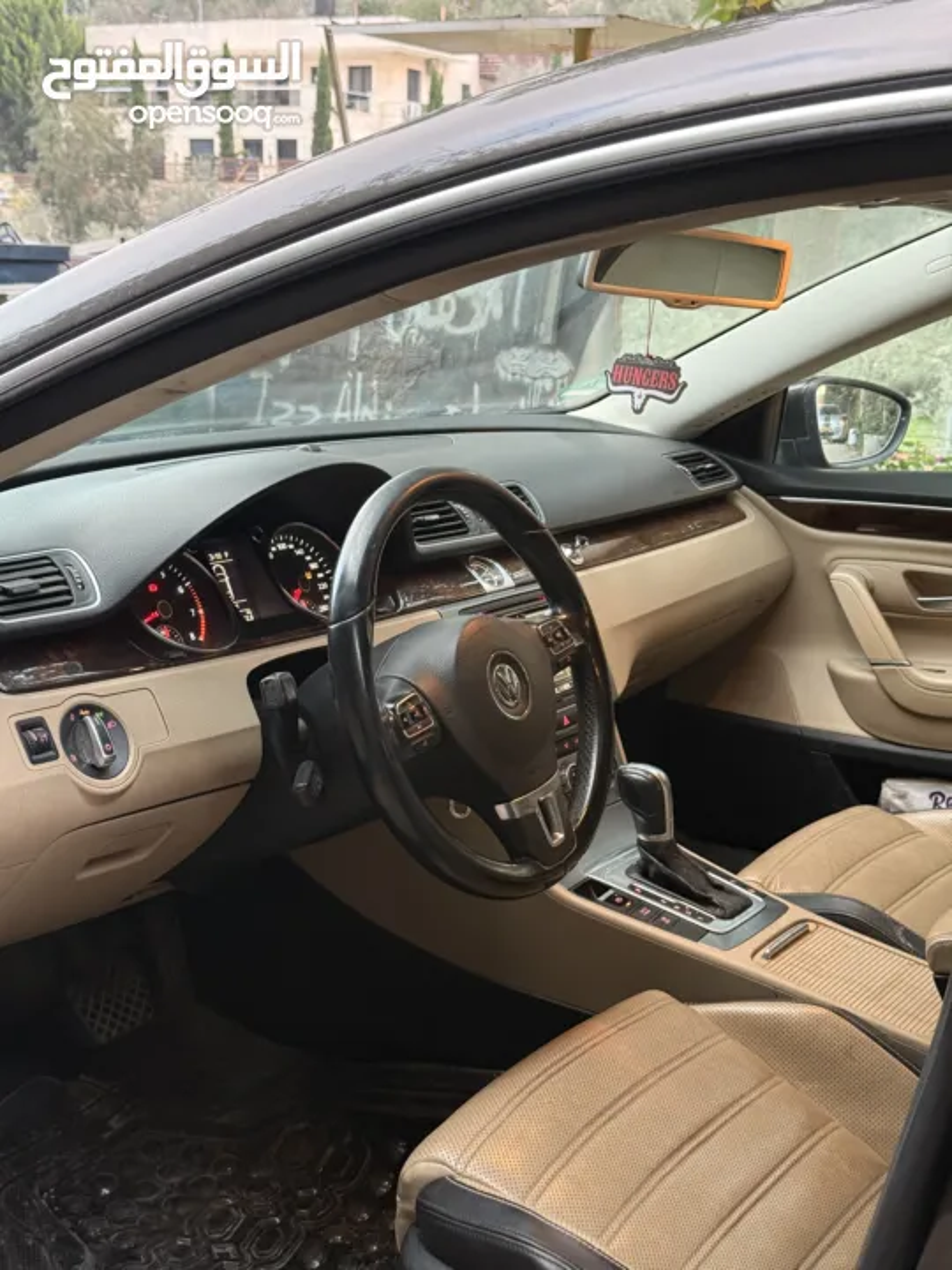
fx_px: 1760
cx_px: 476
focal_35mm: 48
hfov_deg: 30.3
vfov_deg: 39.7
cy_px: 635
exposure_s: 1/40
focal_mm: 6.76
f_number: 1.78
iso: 320
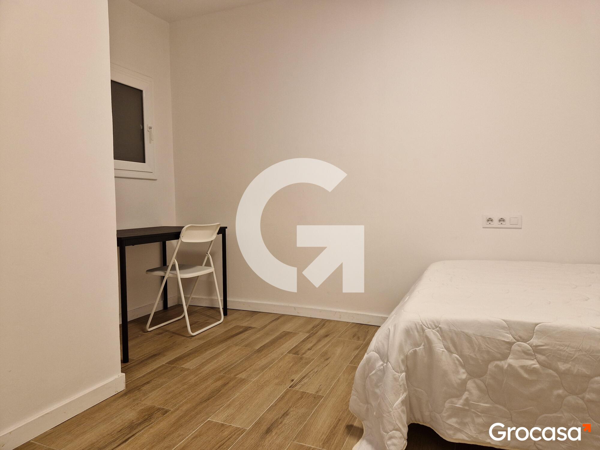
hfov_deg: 73.9
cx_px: 300
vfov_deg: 58.9
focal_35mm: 23
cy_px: 225
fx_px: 399
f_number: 1.8
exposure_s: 1/100
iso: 125
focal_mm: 5.4
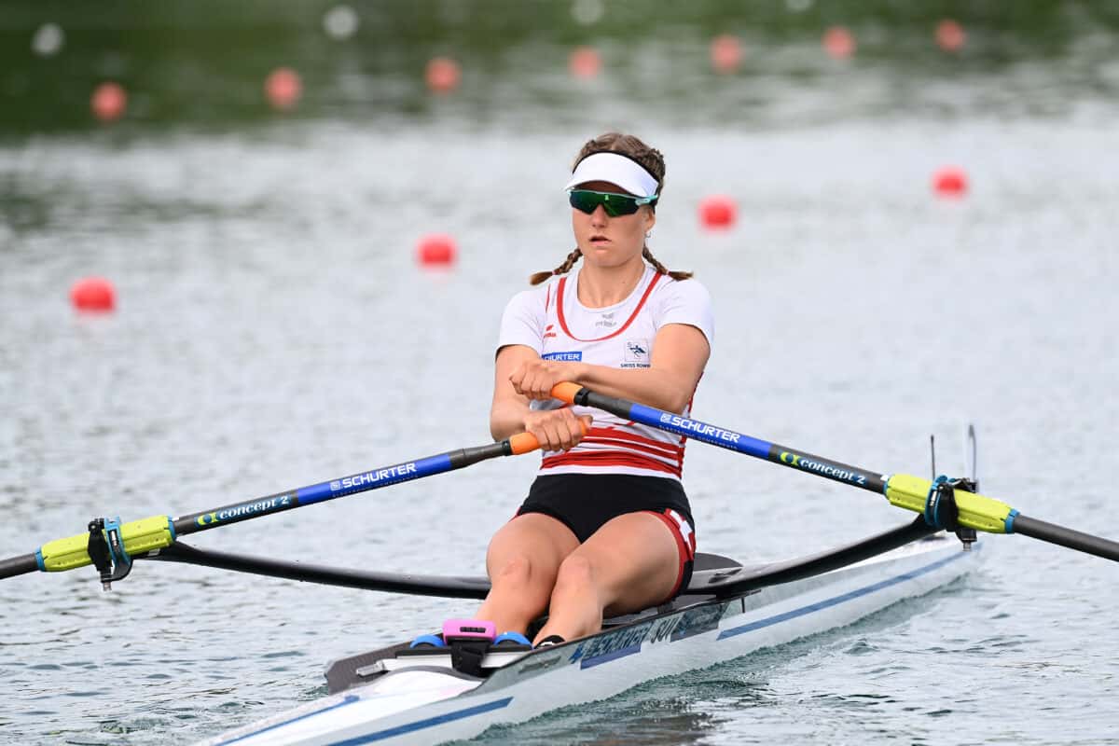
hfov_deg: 5.4
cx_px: 560
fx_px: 11811
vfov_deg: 3.6
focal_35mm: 380
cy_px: 373
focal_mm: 380
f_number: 6.3
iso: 640
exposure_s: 1/1600
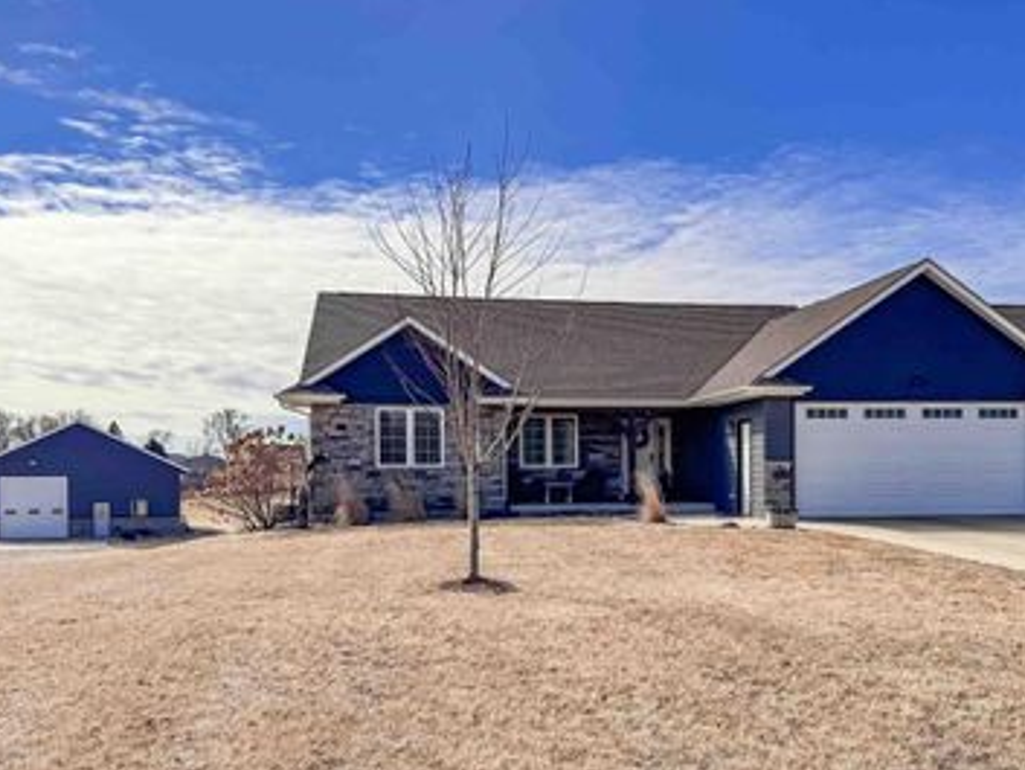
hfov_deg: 53.7
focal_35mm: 34
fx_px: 1007
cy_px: 490
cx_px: 595
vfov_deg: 41.5
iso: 80
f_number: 1.8
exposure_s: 1/7100
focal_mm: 6.76
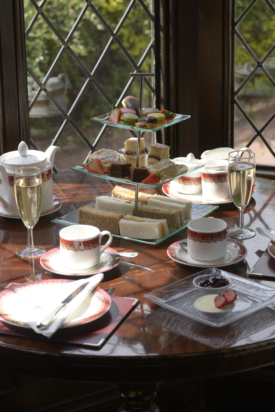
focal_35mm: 105
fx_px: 1202
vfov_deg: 19.5
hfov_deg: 13.1
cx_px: 138
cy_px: 206
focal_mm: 105
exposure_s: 1/125
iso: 200
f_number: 8
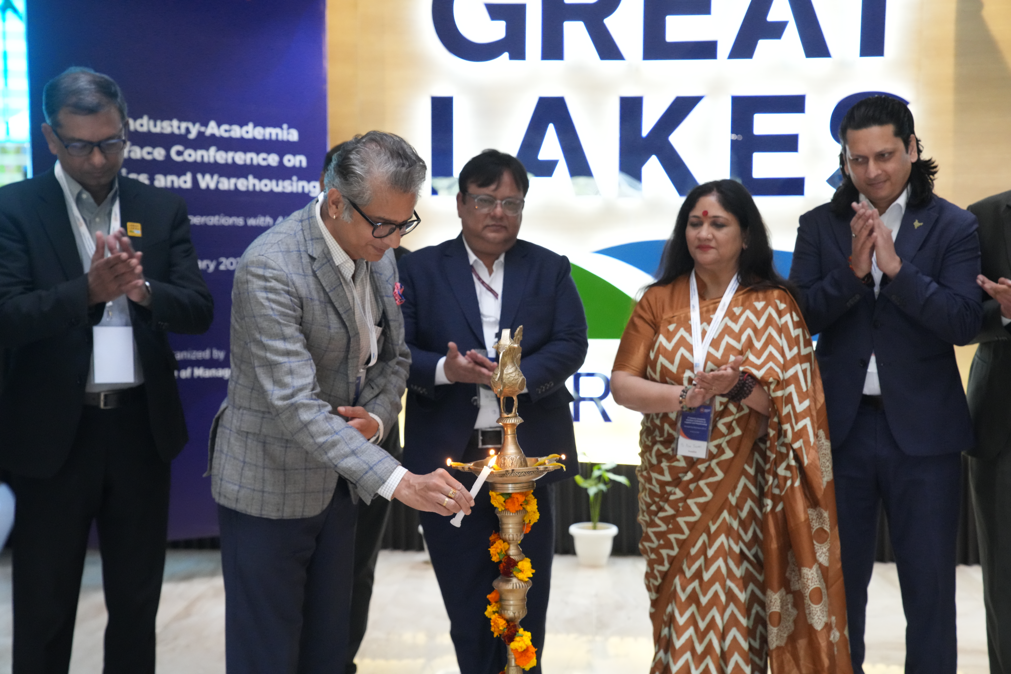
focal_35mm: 39
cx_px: 506
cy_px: 337
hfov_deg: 49.6
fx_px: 1095
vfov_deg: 34.2
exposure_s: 1/160
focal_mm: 39
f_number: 3.5
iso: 6400
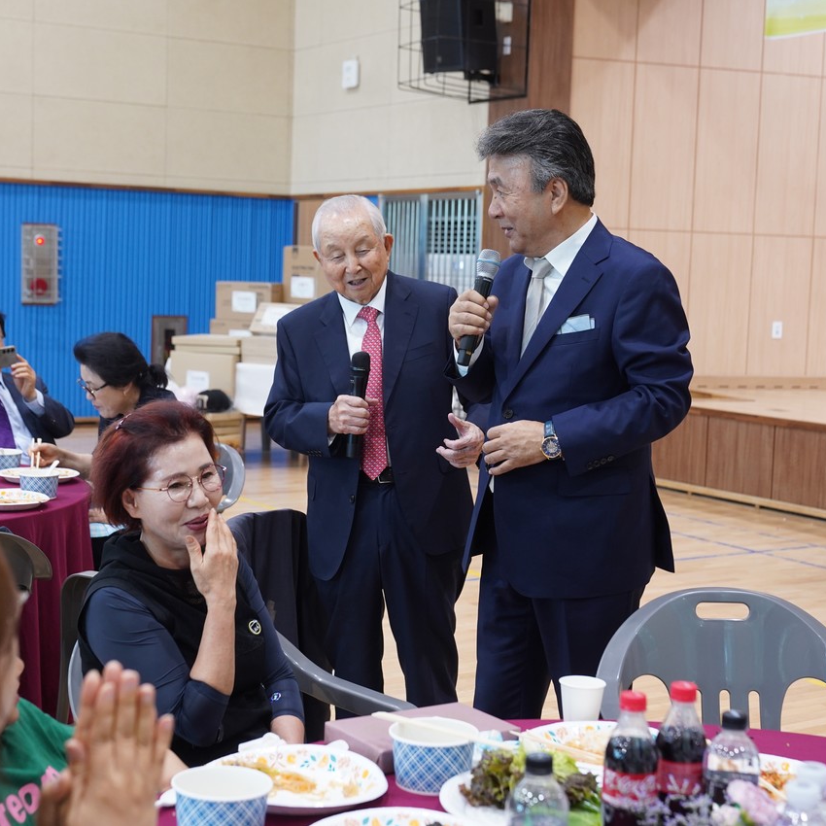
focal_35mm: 55
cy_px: 413
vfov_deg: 31.1
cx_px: 401
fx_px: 1485
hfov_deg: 31.1
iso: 1250
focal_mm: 43
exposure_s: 1/100
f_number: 4
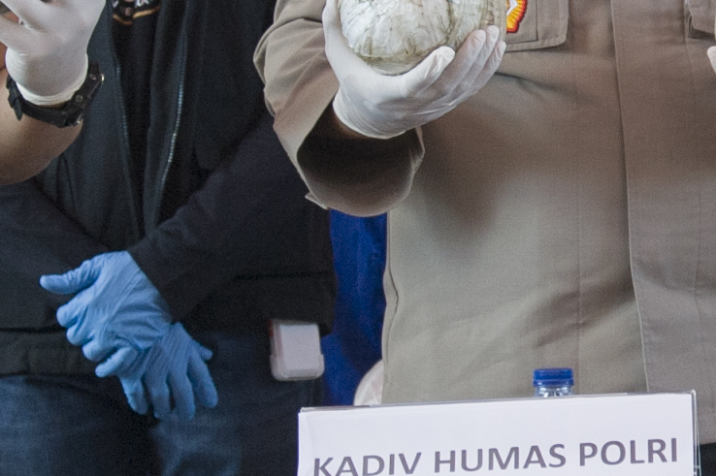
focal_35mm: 277
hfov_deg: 7.4
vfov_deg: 4.9
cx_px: 973
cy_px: 40
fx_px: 5505
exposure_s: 1/320
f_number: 4.2
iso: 500
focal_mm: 48
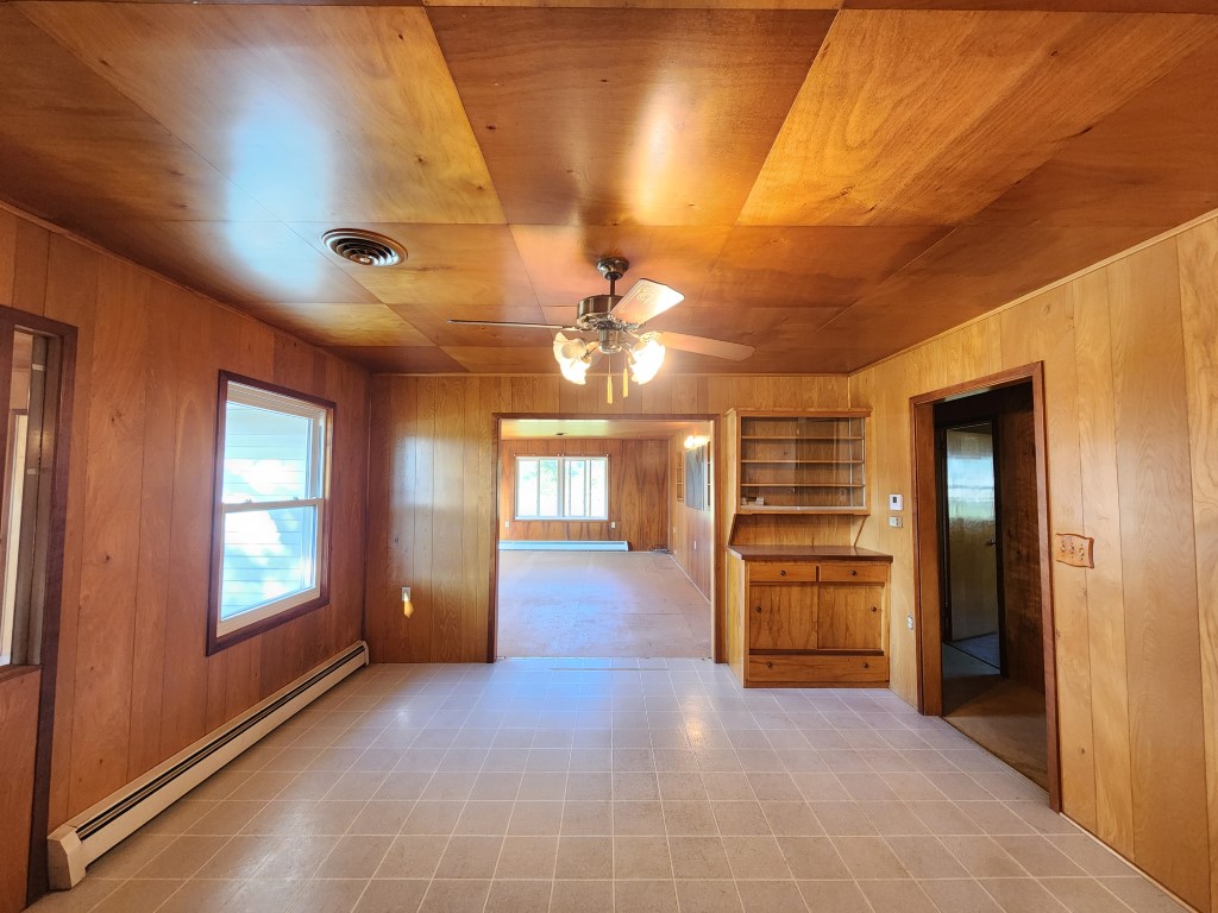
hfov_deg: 106.2
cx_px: 609
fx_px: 457
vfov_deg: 89.9
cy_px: 456
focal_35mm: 13
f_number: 2.2
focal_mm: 2.2
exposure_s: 1/60
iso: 400
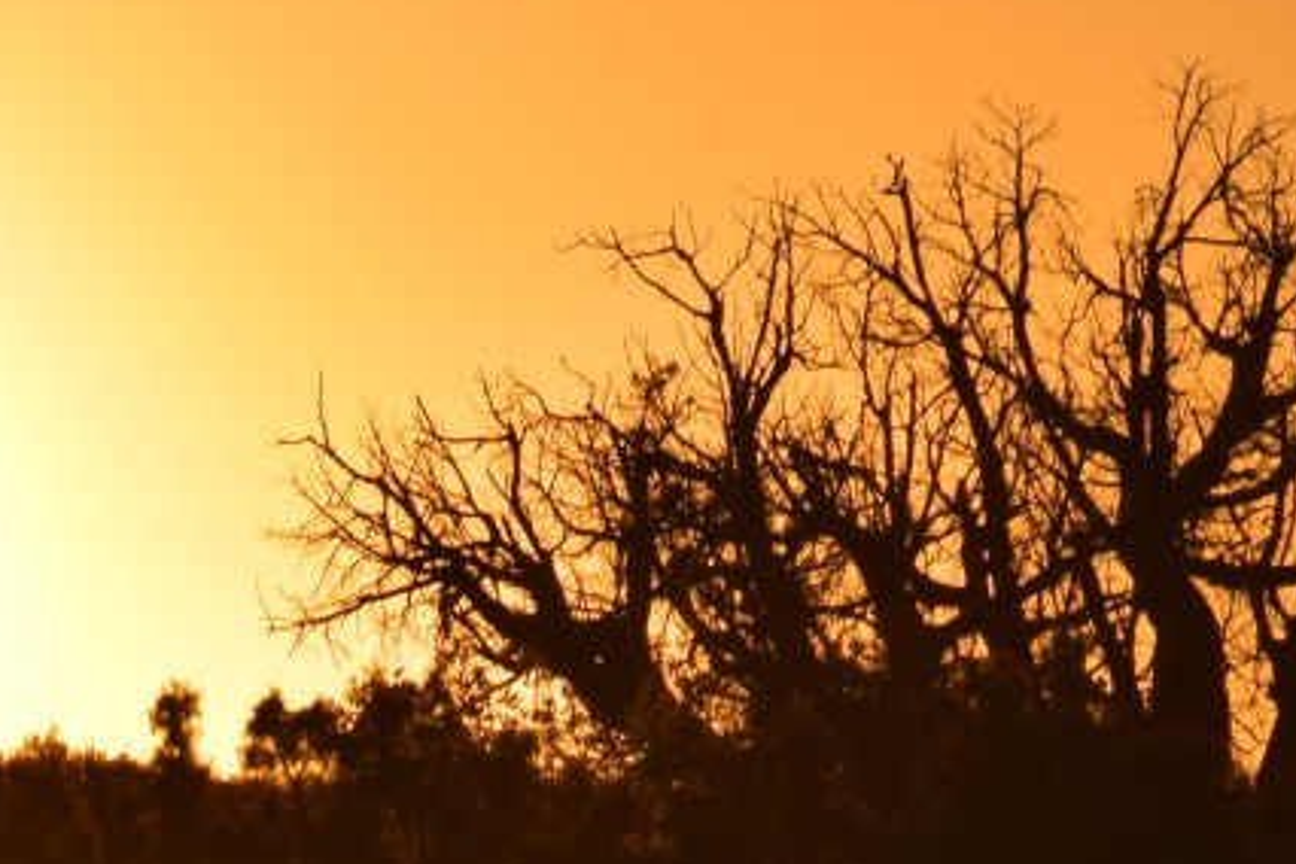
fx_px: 34233
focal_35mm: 951
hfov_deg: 2.2
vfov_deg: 1.4
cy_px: 304
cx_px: -584
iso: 200
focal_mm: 200
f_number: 14
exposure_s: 1/1600
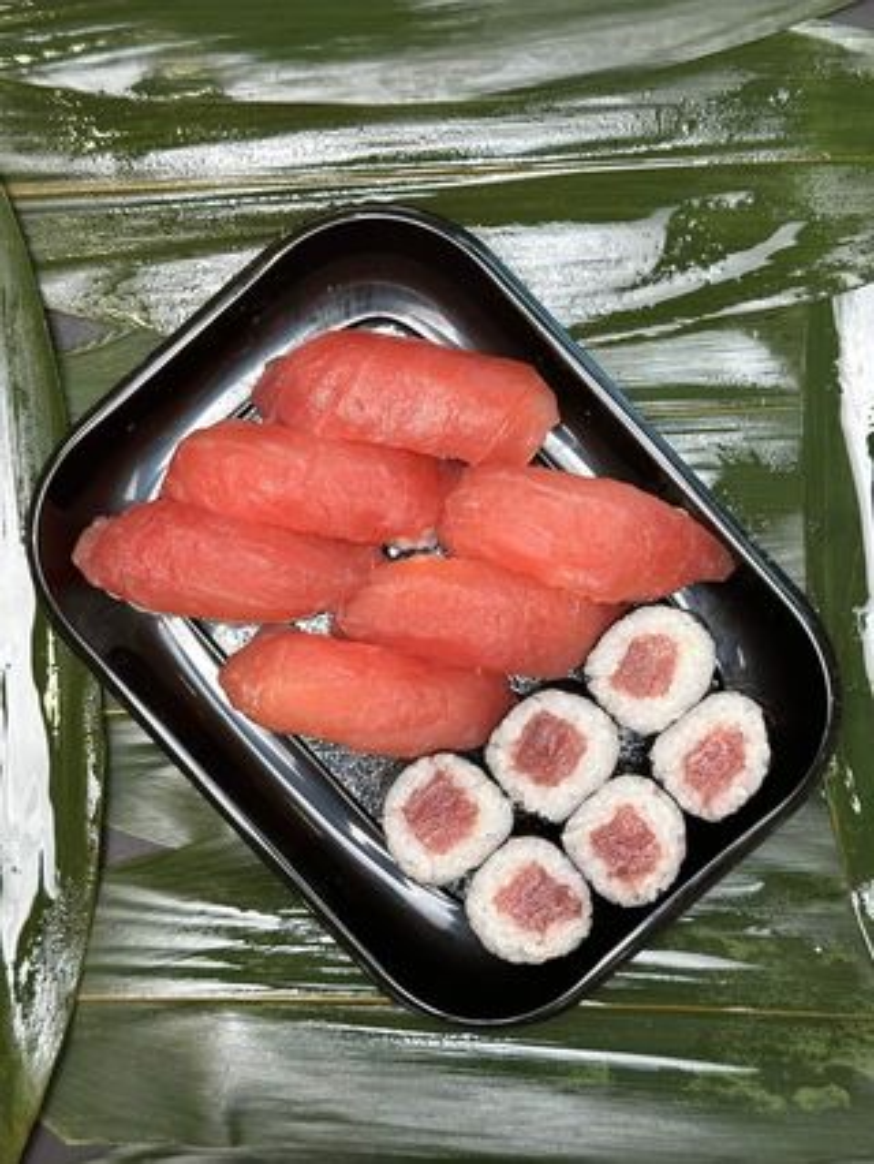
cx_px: 437
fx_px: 1614
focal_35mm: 48
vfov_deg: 39.6
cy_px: 582
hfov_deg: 30.3
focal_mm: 6.86
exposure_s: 1/50
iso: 64
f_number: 1.78
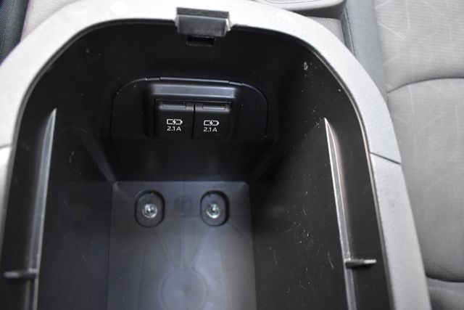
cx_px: 232
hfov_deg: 67.4
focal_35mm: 27
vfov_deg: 48.0
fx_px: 348
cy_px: 155
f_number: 3.5
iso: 3200
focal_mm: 18
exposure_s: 1/125
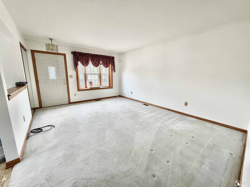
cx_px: 125
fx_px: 101
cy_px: 94
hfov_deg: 102.1
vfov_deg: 85.7
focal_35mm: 14
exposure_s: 1/121
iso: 250
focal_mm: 2.22
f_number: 2.2
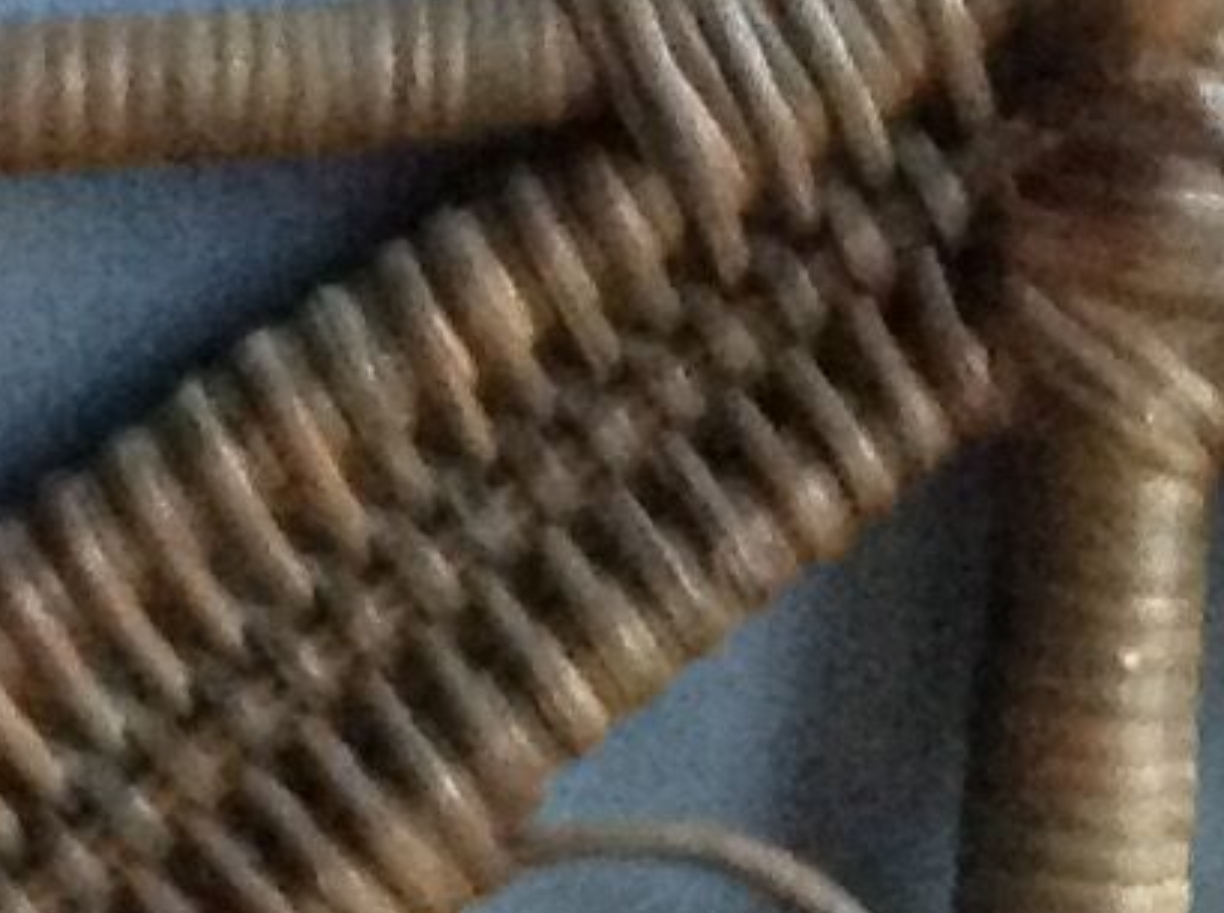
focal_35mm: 222
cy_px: 1293
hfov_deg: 8.9
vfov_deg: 6.6
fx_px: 7834
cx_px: 892
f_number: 2.4
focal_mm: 4.28
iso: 640
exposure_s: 1/15
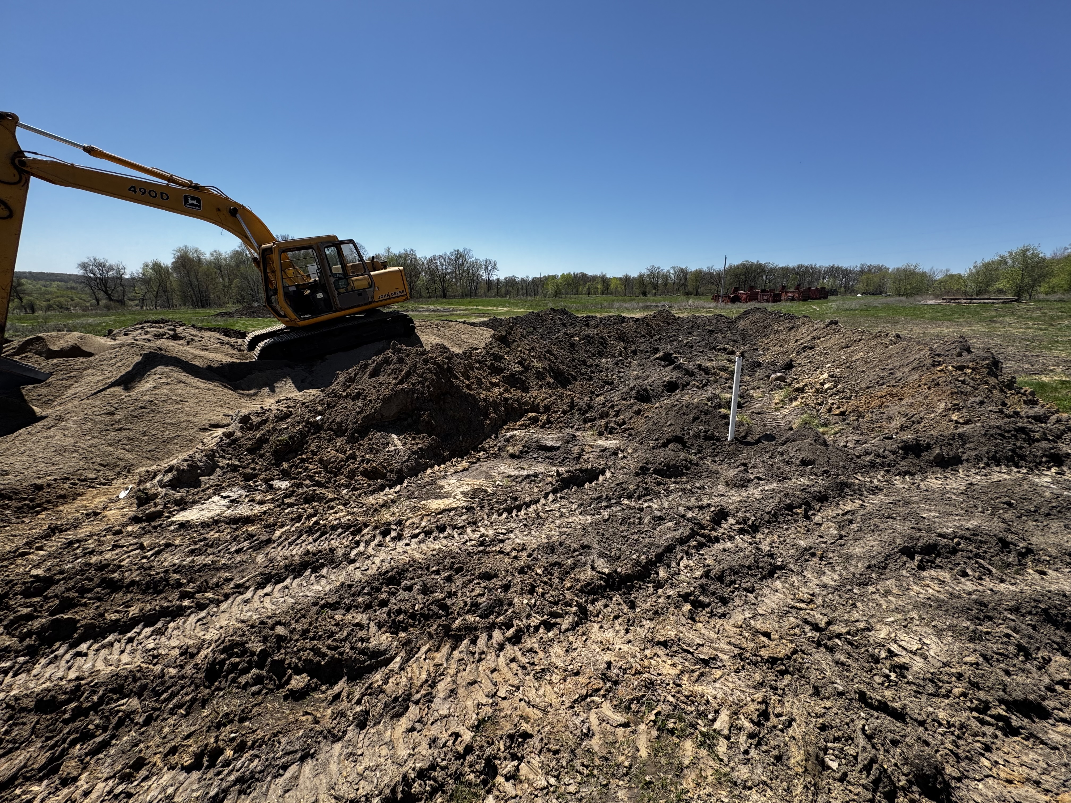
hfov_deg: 102.1
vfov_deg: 85.7
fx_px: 433
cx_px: 536
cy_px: 402
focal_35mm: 14
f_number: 2.2
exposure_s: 1/1217
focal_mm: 2.22
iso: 50
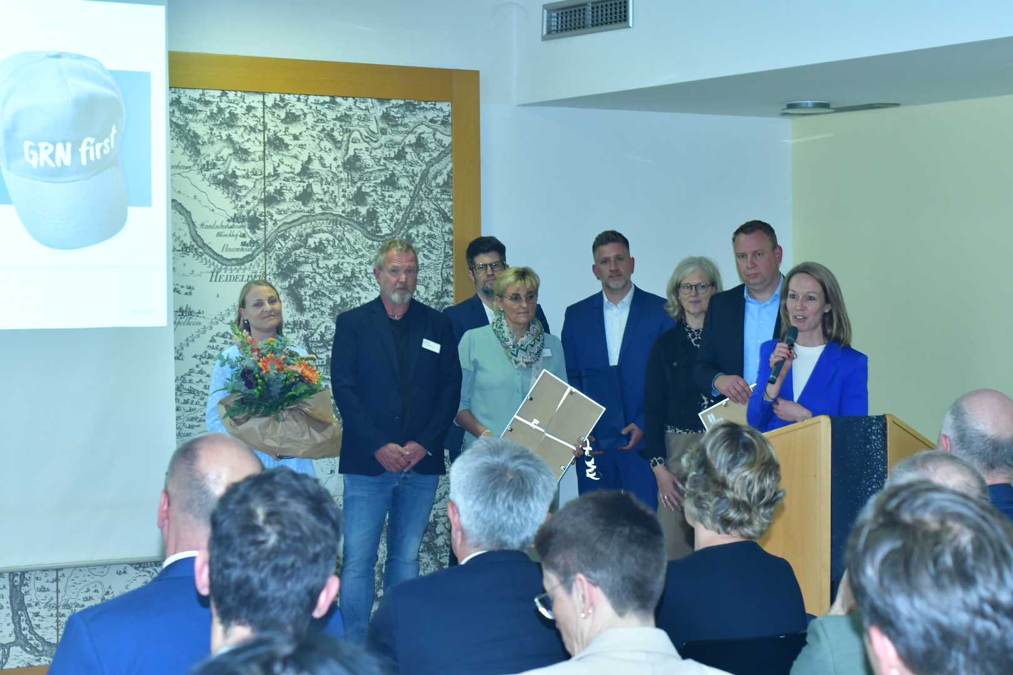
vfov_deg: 18.2
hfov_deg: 27.0
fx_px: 2110
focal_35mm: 75
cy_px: 338
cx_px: 506
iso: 1100
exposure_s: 1/40
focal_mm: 50
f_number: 5.6
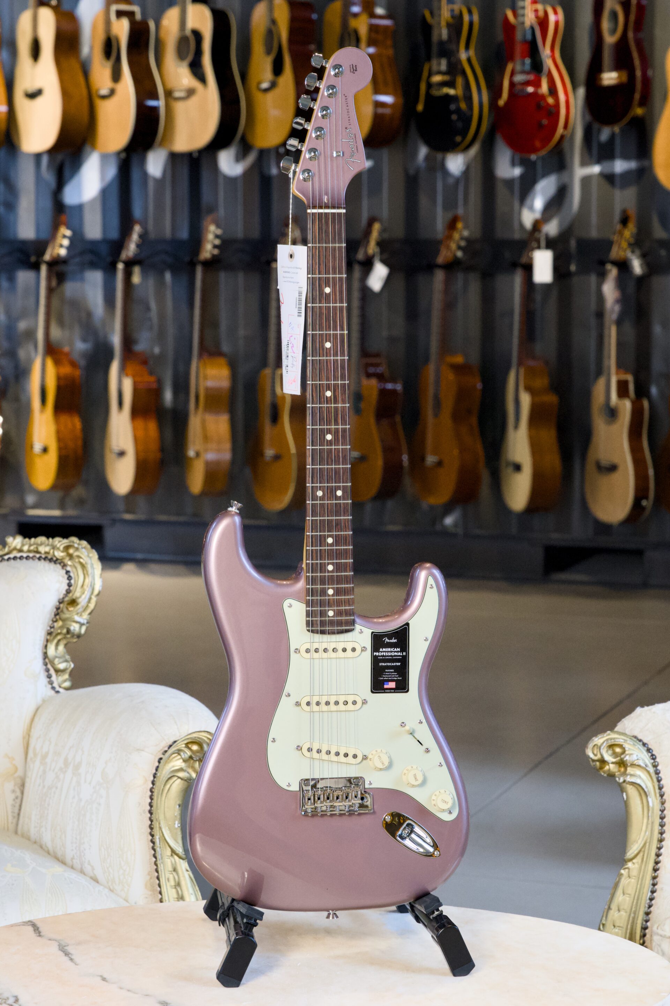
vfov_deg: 23.1
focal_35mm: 88
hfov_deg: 15.5
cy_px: 503
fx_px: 2457
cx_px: 335
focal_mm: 88
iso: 5000
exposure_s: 1/80
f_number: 8
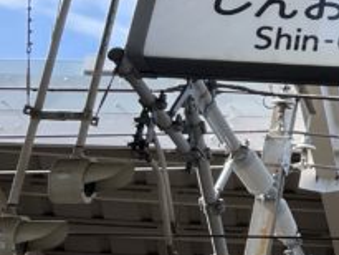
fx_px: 1274
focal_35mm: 130
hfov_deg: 12.5
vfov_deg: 11.0
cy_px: -118
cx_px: 766
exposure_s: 1/1114
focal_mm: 4.2
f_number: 1.6
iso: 32
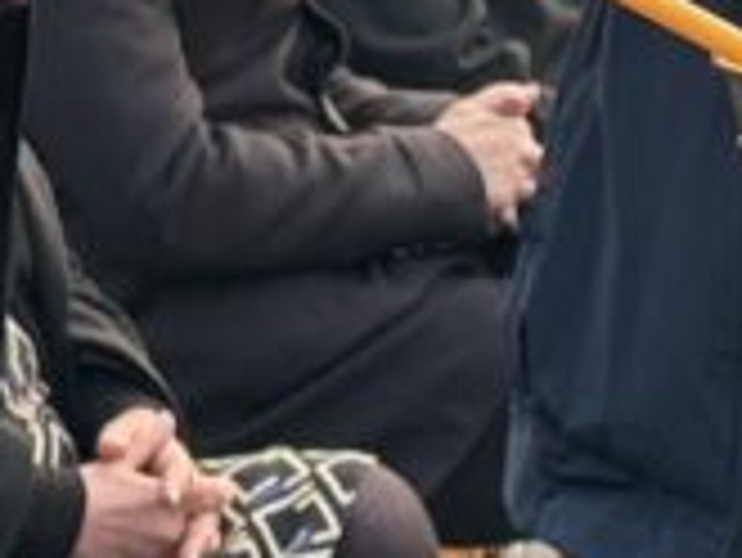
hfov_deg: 6.6
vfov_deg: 4.9
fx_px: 6371
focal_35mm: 297
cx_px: -333
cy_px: -693
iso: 100
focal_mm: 6.86
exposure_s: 1/101
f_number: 1.78
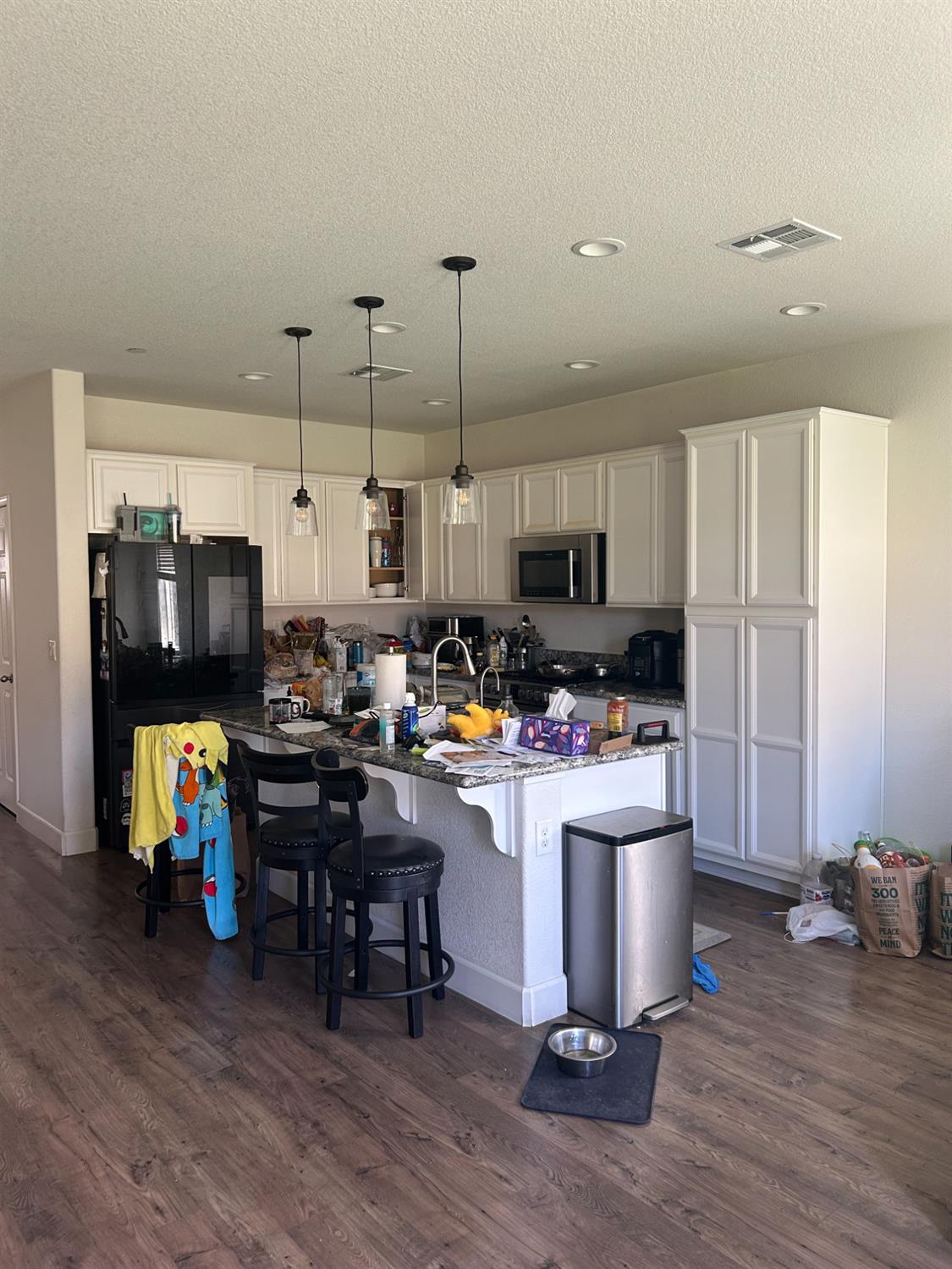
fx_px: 953
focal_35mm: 26
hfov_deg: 53.1
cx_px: 476
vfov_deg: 67.3
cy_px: 634
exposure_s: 1/103
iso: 125
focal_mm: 5.7
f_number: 1.5
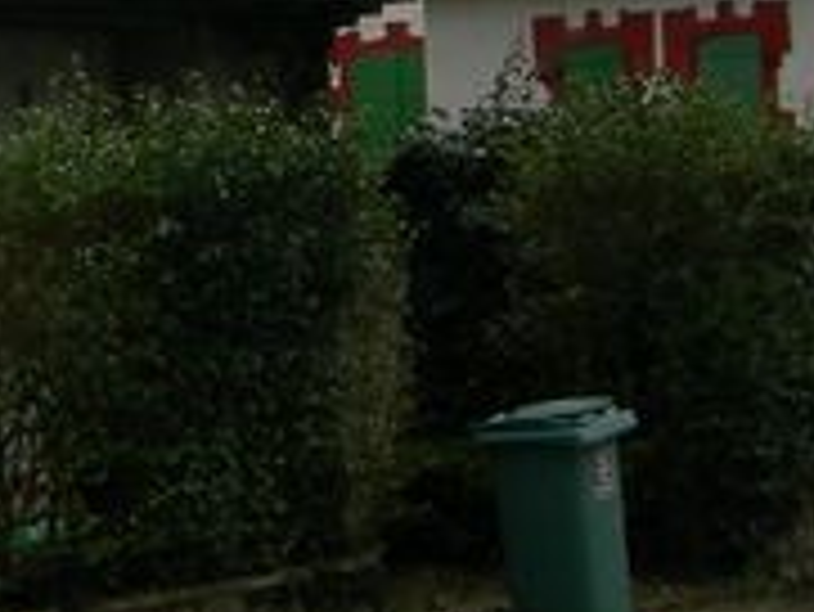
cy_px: -112
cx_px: 58
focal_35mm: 136
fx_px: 3200
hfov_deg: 14.3
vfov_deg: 10.7
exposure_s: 1/115
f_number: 4.3
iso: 64
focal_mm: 7.5
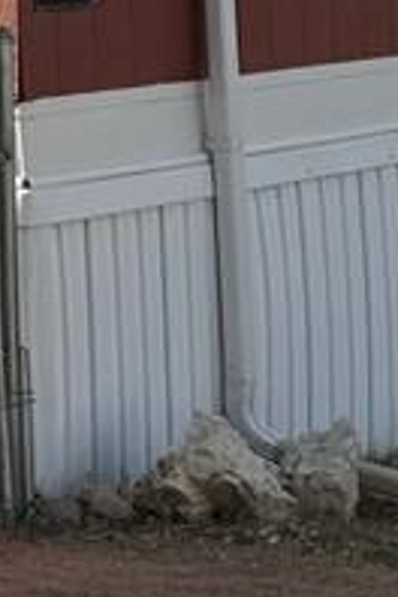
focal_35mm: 202
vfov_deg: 10.0
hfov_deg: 6.2
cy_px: -205
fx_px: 3350
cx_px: -880
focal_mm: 6.76
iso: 80
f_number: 1.78
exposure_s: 1/4950
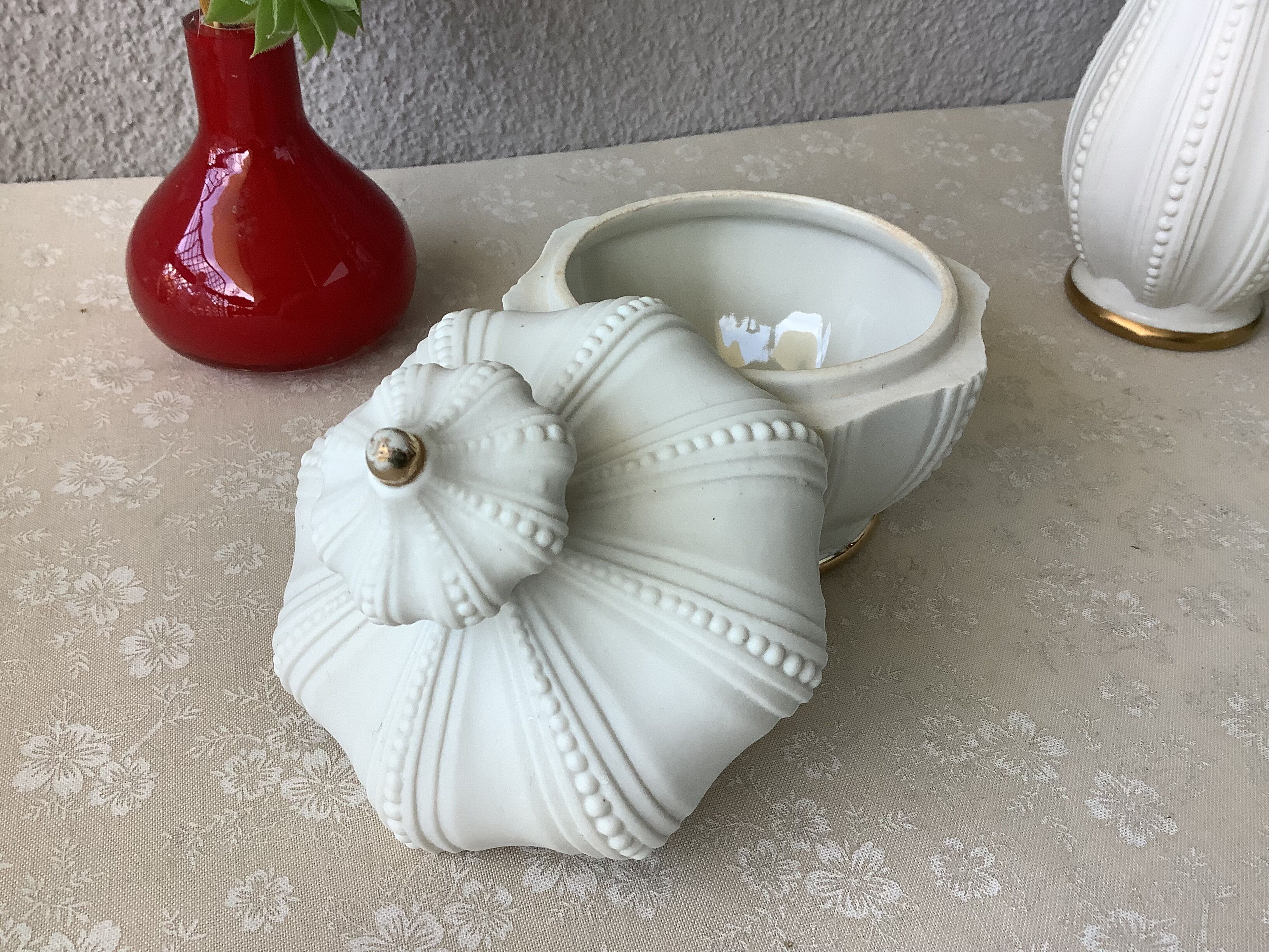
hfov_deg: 58.4
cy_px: 476
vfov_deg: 45.4
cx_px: 634
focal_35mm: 31
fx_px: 1136
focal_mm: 3.3
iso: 64
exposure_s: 1/100
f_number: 2.4
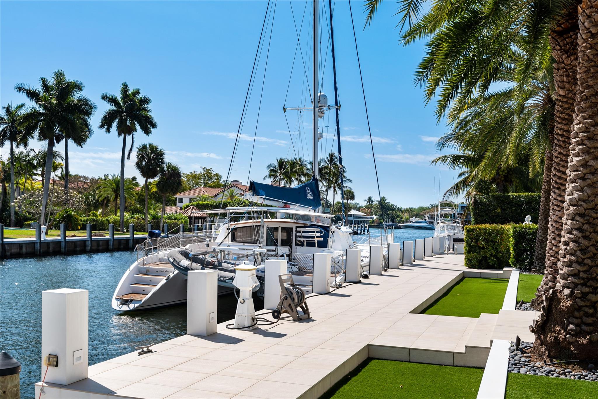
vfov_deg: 37.9
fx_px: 581
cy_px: 200
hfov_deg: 54.4
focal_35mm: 35
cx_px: 299
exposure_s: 1/1250
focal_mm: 35
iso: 250
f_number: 8
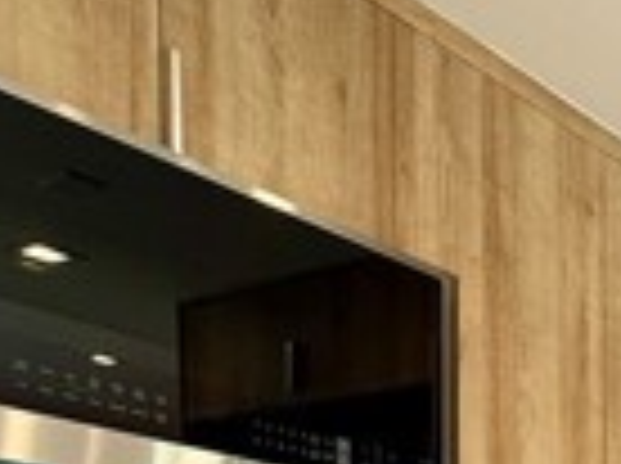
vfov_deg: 18.5
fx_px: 1164
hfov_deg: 25.0
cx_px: 850
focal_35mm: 65
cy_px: 793
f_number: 2.2
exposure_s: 1/120
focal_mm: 2.22
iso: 100
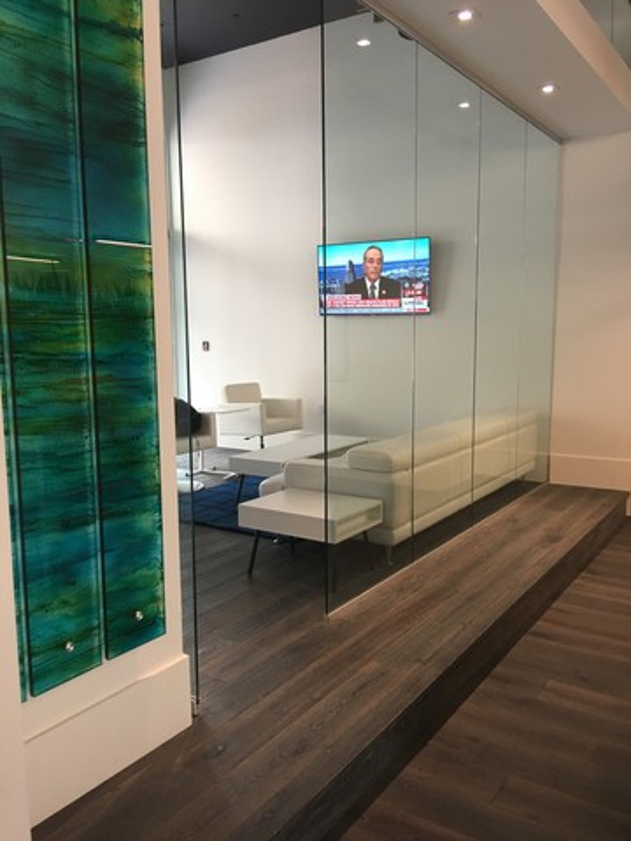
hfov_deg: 48.2
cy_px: 420
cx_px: 316
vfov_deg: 61.7
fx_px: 705
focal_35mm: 29
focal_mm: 4.15
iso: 50
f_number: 2.2
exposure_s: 1/15
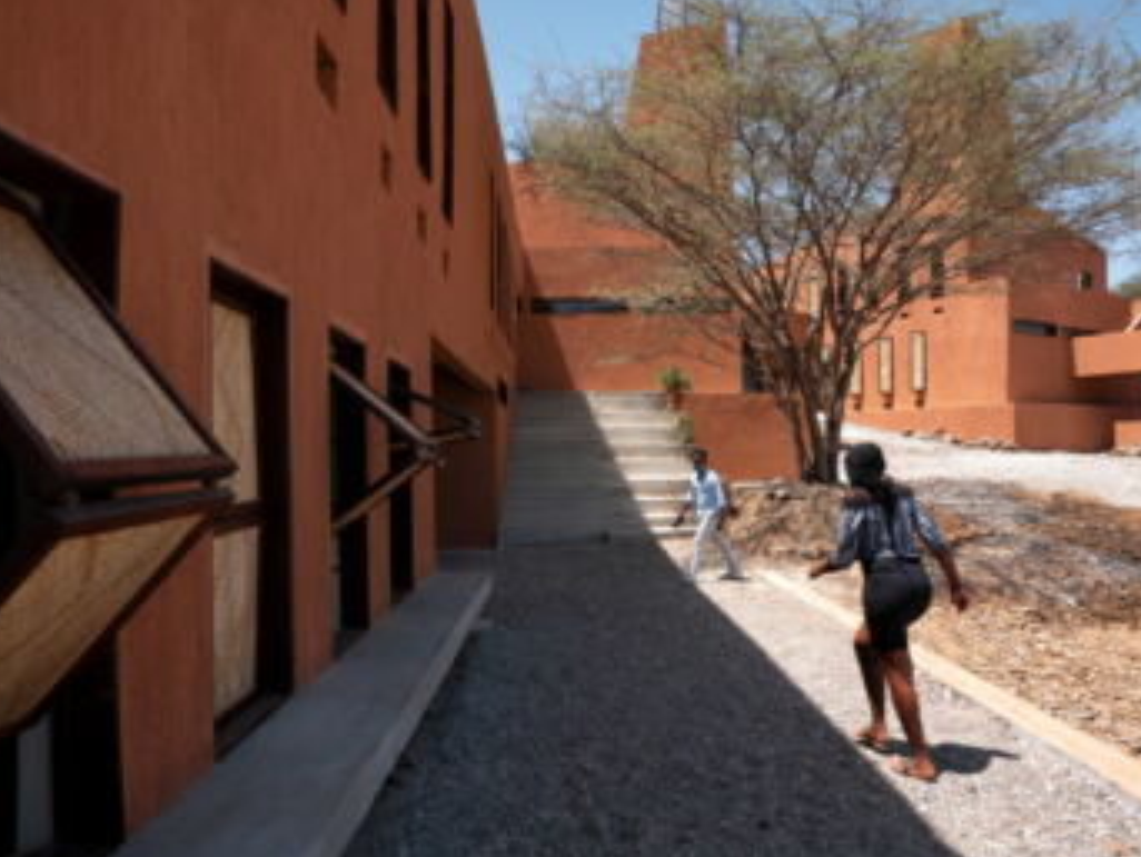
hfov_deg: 63.3
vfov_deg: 49.7
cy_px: 464
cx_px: 612
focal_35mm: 28
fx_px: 924
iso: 100
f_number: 6.3
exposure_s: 1/250
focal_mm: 12
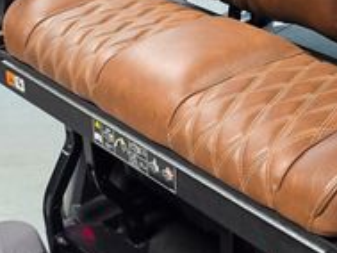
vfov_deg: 18.9
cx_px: 223
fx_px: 760
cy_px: 150
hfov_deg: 24.9
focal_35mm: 78
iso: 250
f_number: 1.7
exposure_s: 1/120
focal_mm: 6.3
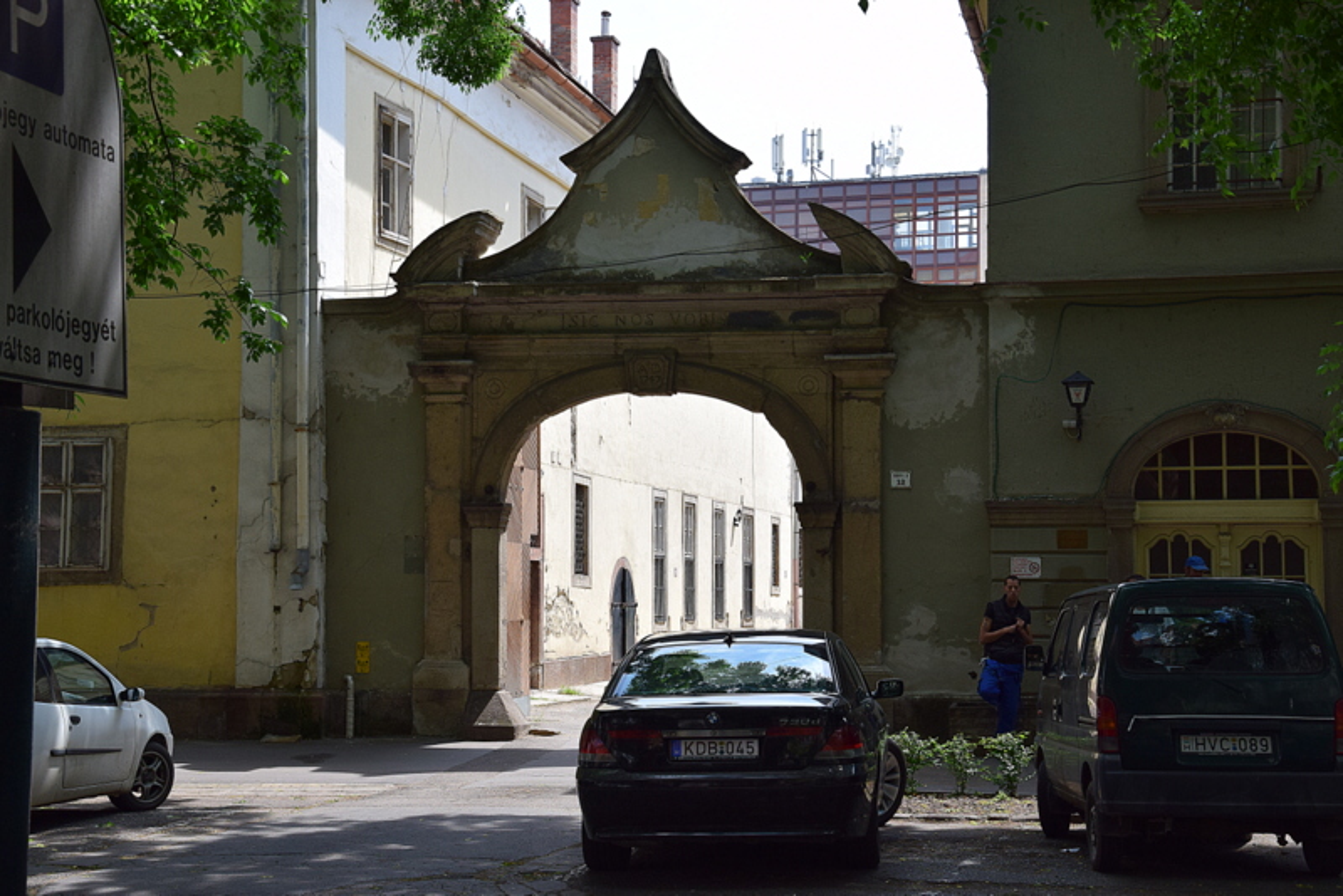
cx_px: 672
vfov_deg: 21.6
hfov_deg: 31.9
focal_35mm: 63
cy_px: 448
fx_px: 2351
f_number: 10
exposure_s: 1/250
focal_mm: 42
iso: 400
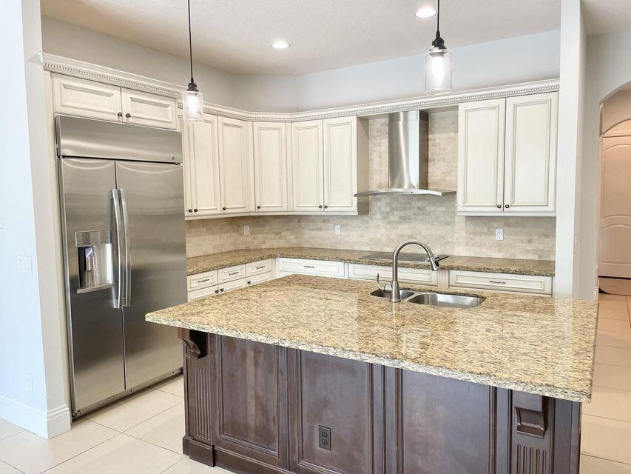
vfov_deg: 53.1
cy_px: 237
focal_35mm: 26
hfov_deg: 67.3
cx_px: 316
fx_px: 474
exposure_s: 1/120
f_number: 1.6
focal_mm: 4.2
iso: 100
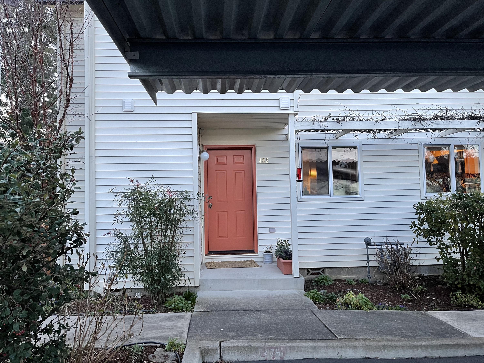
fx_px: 364
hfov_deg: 67.3
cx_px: 242
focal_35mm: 26
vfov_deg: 53.1
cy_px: 182
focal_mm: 5.1
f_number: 1.6
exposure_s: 1/83
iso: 125
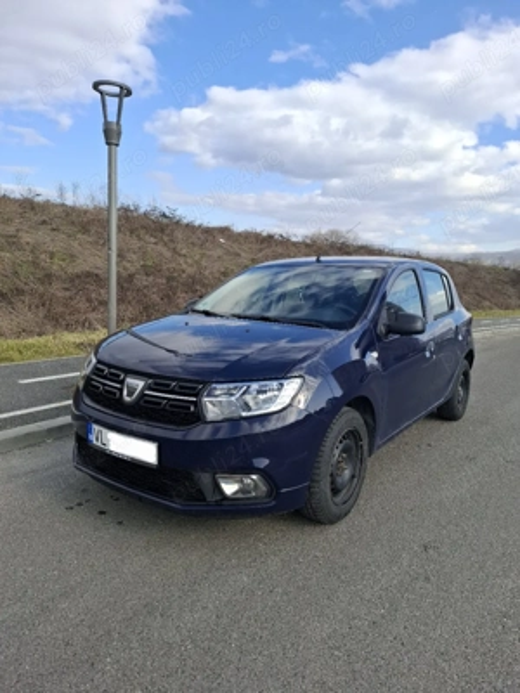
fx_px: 461
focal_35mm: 23
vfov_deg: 73.9
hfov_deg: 58.9
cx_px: 260
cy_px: 346
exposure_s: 1/1000
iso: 50
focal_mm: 5.54
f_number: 1.8
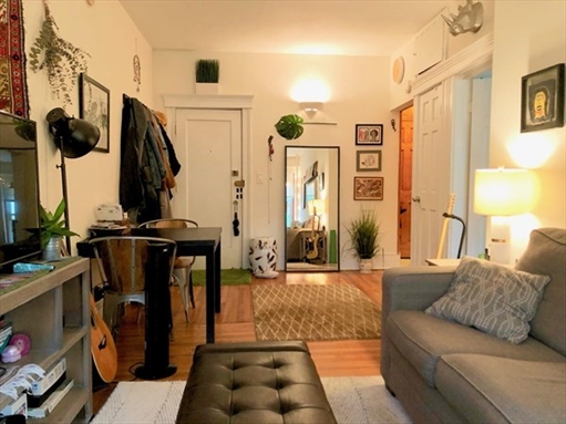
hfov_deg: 63.5
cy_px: 212
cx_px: 283
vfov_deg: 49.7
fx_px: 458
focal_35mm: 28
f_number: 1.8
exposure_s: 1/15
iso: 50
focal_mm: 3.99
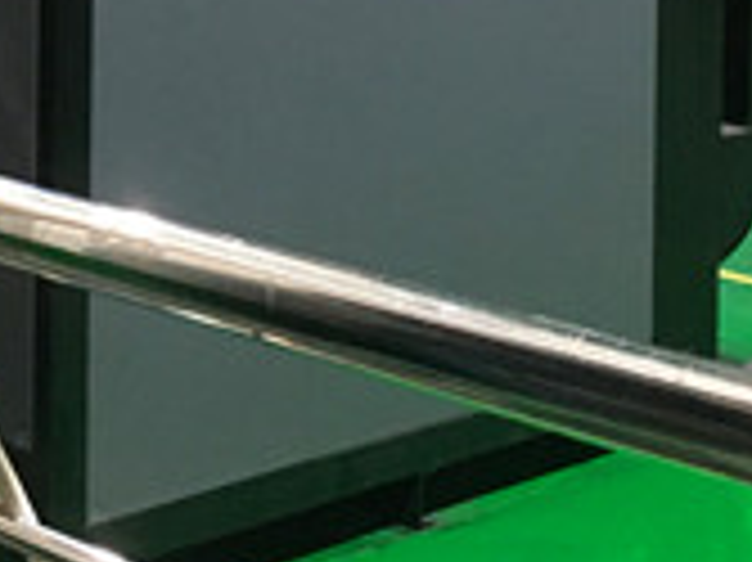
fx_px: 2258
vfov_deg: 13.6
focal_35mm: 104
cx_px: -122
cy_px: -207
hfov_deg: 18.1
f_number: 2.2
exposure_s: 1/33
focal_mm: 4.15
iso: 250
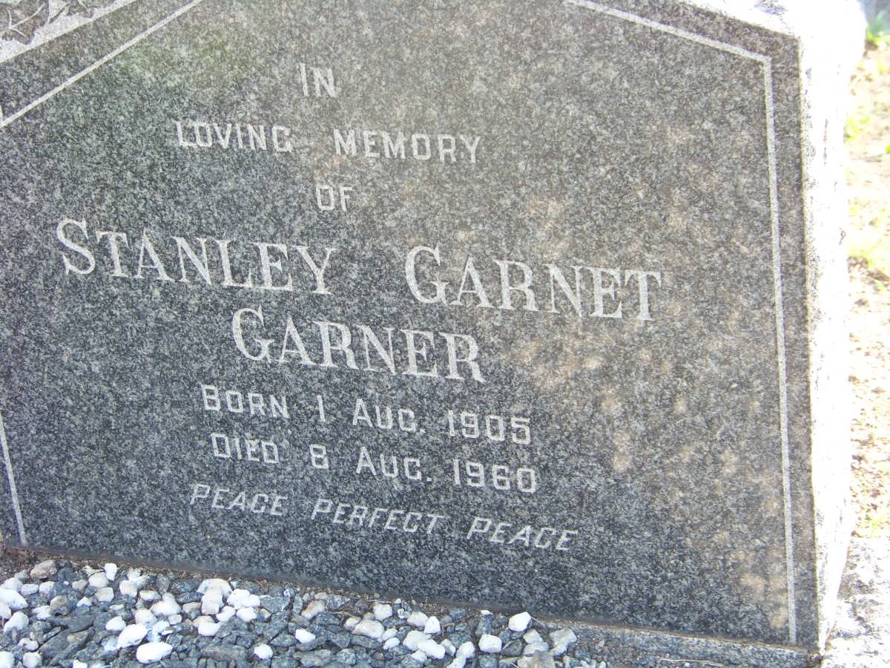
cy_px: 334
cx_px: 445
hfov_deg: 25.0
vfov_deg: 18.9
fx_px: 2005
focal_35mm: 78
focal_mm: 13.2
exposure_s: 1/60
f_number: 3.2
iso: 64
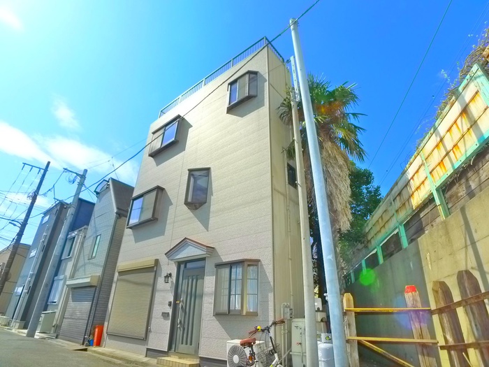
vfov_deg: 56.8
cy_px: 184
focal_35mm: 24
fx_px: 339
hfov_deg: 71.6
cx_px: 244
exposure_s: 1/1000
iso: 400
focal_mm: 5.1
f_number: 4
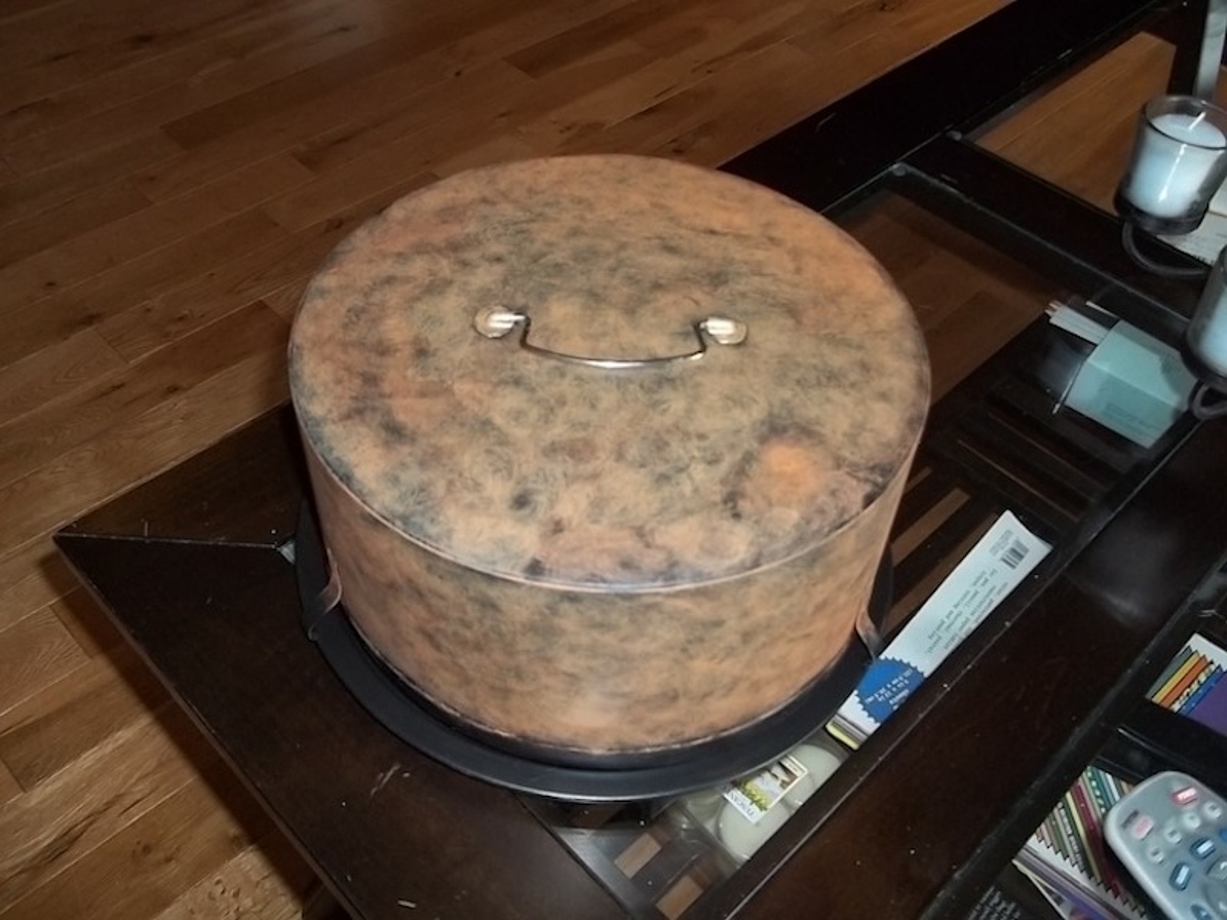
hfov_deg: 56.8
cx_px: 614
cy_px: 460
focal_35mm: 32
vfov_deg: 44.2
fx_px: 1134
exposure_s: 1/30
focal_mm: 5.7
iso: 160
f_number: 2.9
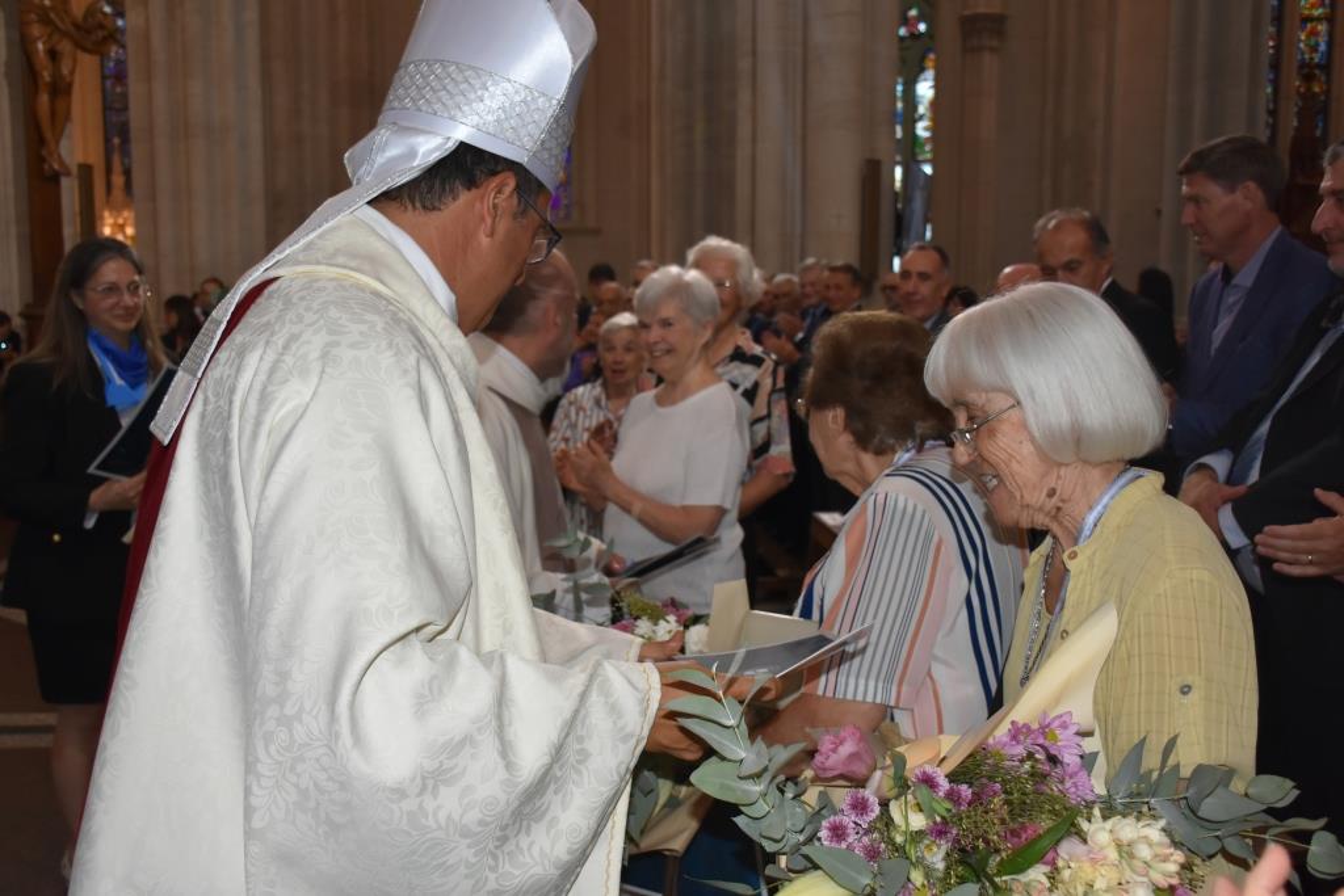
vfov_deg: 36.9
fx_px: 1344
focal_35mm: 36
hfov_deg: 53.1
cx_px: 672
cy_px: 448
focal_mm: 24
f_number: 5.6
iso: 1250
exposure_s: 1/60
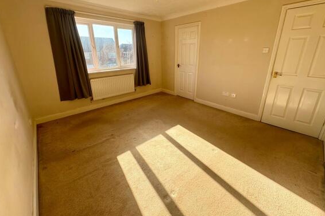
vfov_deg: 76.9
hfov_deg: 100.4
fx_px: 135
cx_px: 163
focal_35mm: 15
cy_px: 93
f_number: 2.2
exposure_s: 1/301
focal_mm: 2.22
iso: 64
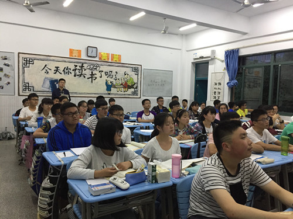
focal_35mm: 29
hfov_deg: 61.7
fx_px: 245
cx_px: 146
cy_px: 110
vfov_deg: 48.2
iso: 200
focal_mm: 4.15
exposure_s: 1/33
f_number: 2.2
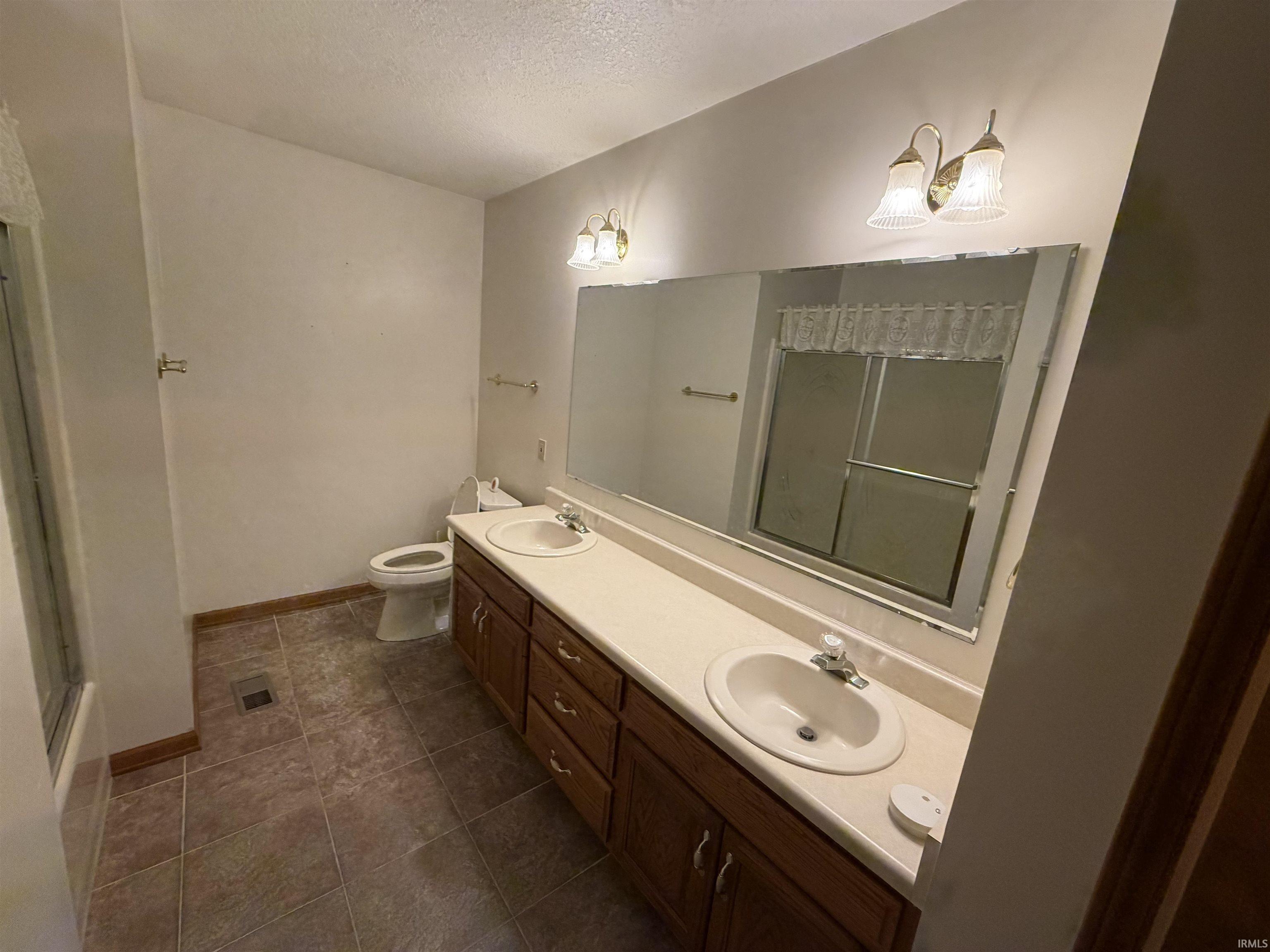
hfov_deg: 102.1
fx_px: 514
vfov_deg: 85.7
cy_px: 476
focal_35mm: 14
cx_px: 635
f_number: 2.2
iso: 160
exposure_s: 1/60
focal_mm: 2.22
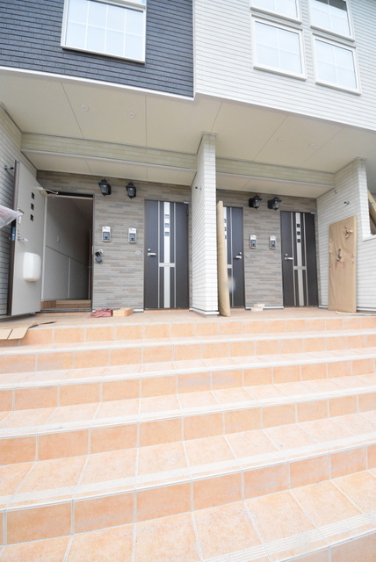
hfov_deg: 90.1
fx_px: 188
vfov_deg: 112.6
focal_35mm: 12
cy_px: 281
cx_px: 188
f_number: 10
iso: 3200
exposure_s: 1/400
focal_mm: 8
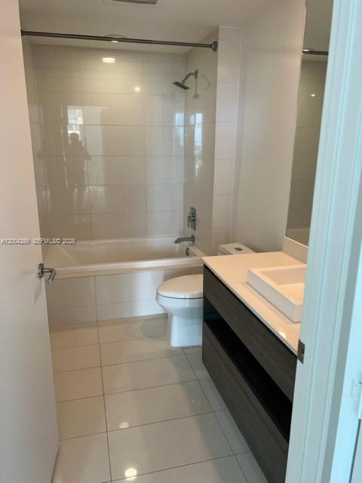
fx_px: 363
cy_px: 242
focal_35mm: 26
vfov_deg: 67.3
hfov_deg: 53.1
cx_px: 181
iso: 125
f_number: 1.5
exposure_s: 1/121
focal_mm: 5.7
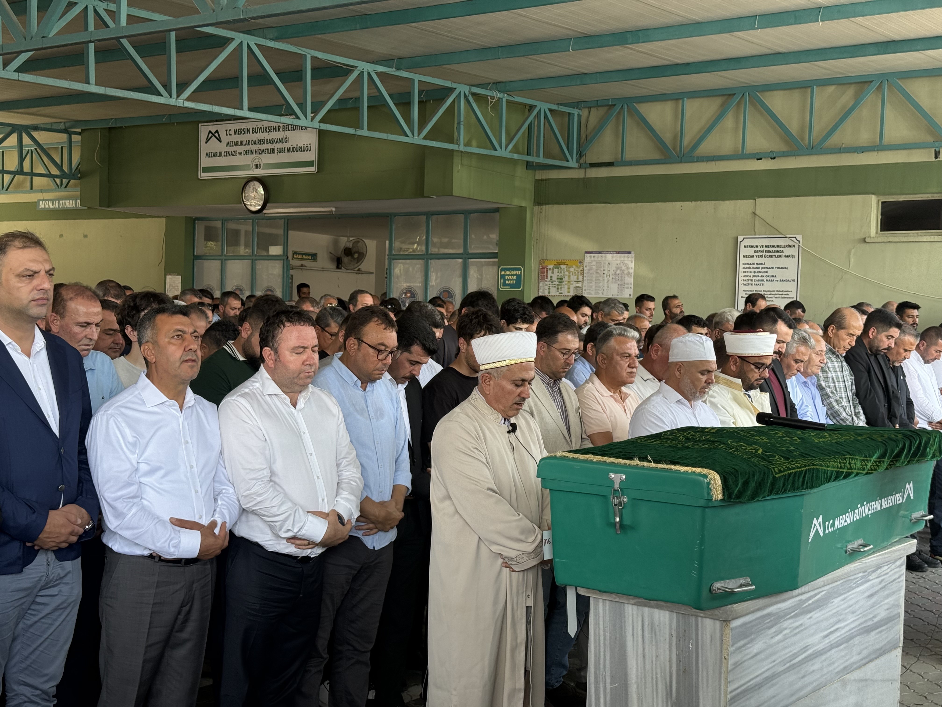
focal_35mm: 48
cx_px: 471
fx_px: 1306
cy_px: 354
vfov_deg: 30.3
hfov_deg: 39.7
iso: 100
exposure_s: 1/196
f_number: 1.78
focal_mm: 6.76
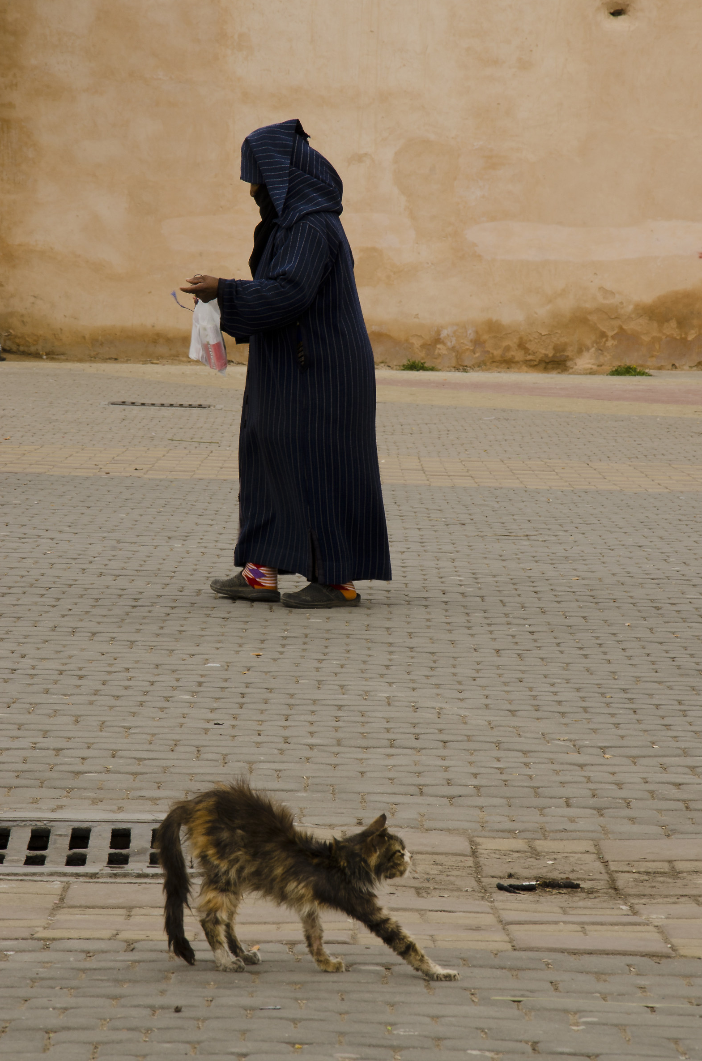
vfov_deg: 12.9
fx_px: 4688
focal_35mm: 160
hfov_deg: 8.6
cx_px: 355
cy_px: 531
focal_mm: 105
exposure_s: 1/80
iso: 200
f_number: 18
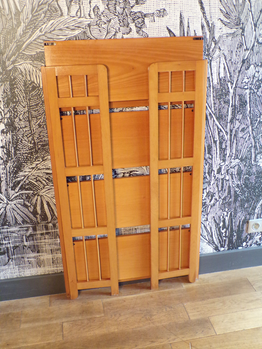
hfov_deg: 38.7
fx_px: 373
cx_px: 131
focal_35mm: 37
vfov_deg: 50.1
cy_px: 174
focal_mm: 6.6
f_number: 3.3
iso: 422
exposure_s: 1/17
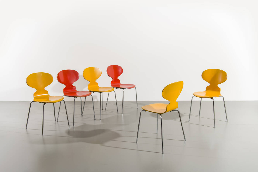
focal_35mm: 36
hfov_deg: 53.1
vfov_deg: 36.9
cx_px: 129
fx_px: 258
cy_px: 86
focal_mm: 36
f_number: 14
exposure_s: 1/200
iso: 100
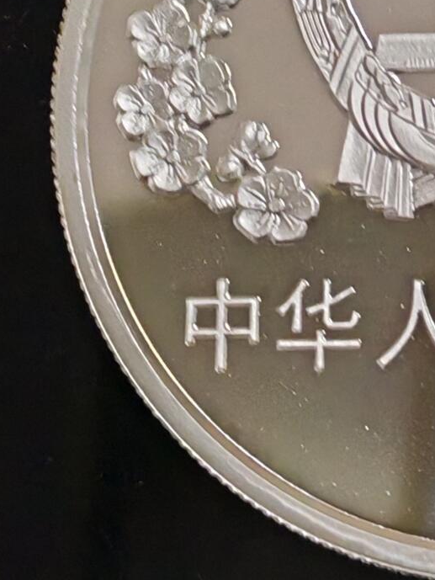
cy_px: -103
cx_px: 456
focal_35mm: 141
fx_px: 2362
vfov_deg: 13.6
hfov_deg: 10.4
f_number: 4
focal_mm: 5.52
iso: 500
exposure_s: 1/50
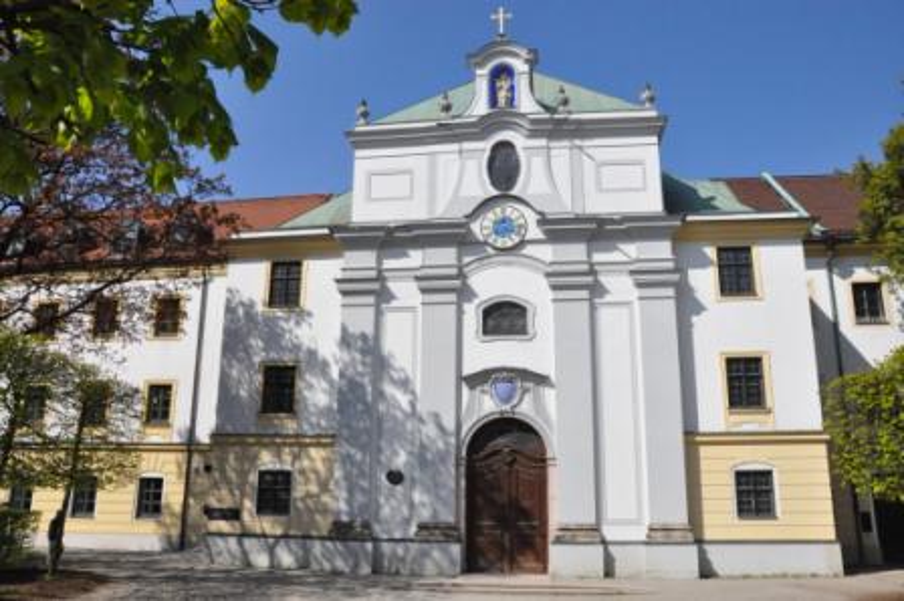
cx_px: 452
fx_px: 677
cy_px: 300
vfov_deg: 47.9
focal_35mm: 27
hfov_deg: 67.4
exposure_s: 1/1600
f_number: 20
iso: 2500
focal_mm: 18
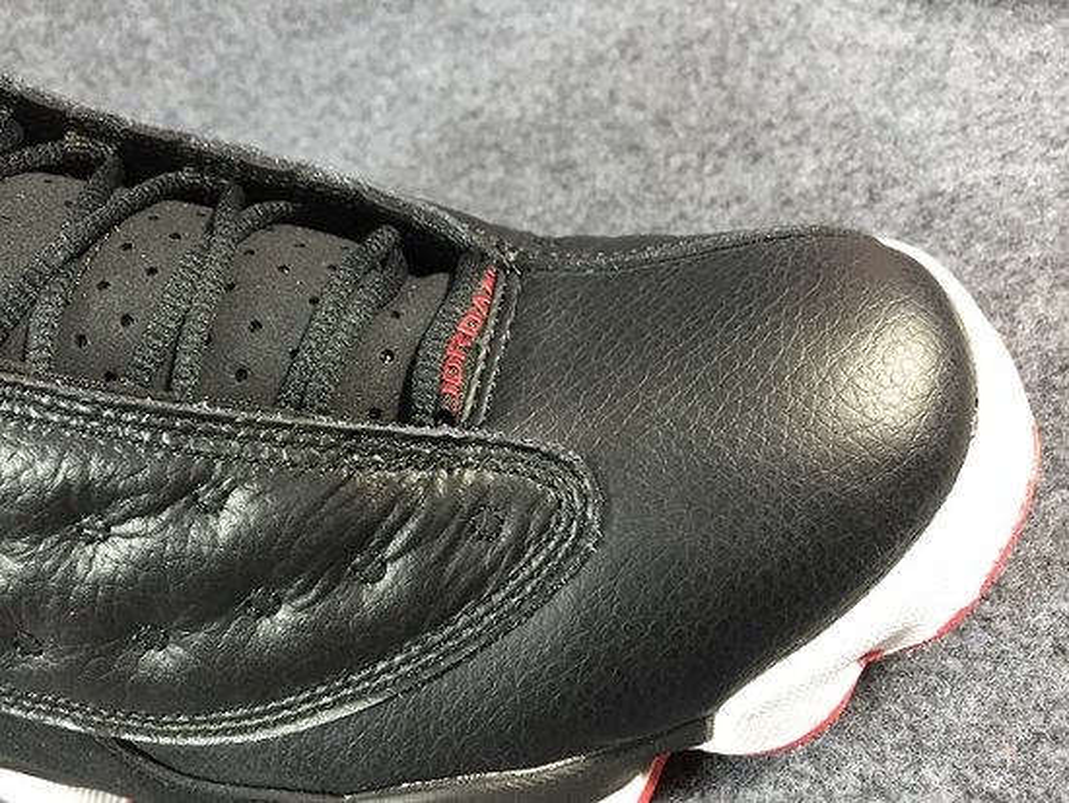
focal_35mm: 29
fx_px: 896
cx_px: 534
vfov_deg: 48.3
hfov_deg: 61.6
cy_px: 402
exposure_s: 1/33
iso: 200
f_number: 2.2
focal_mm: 4.15
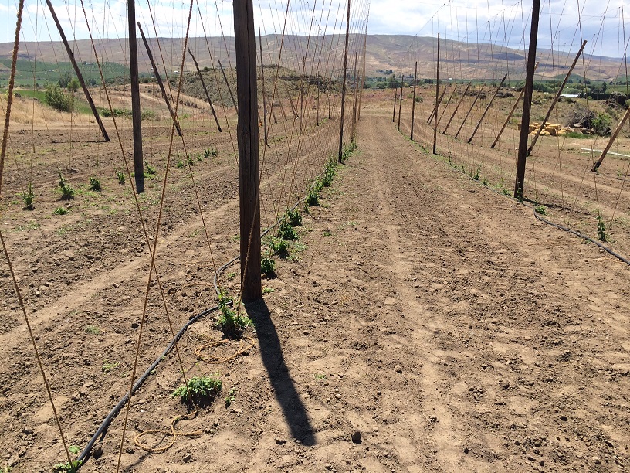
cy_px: 236
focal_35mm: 30
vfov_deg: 46.8
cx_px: 315
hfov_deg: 60.0
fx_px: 546
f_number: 2.2
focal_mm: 4.12
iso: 32
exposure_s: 1/1520
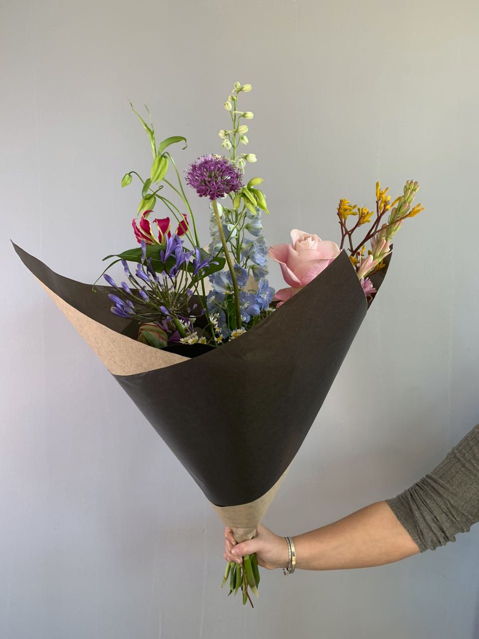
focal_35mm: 26
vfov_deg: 67.3
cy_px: 320
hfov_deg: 53.1
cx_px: 240
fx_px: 480
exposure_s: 1/50
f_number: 1.8
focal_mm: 4.25
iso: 50
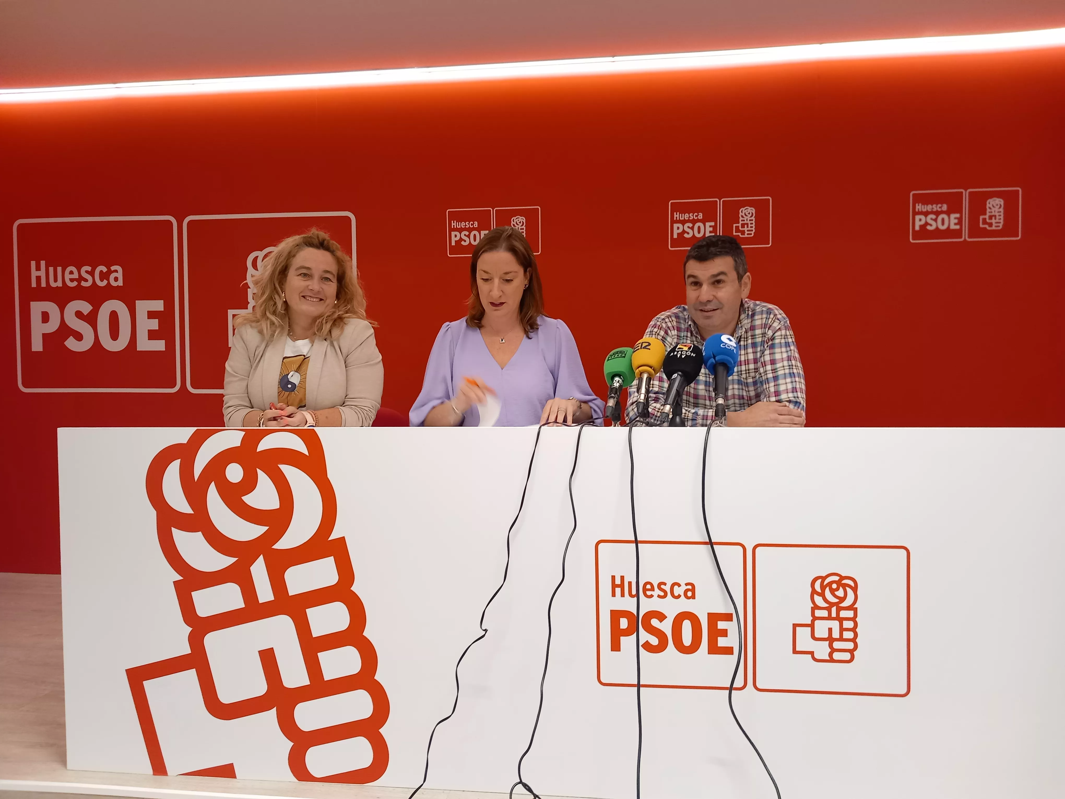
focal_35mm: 27
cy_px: 400
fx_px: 831
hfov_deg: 65.3
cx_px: 532
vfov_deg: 51.4
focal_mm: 4
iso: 160
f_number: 1.8
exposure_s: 1/33.3
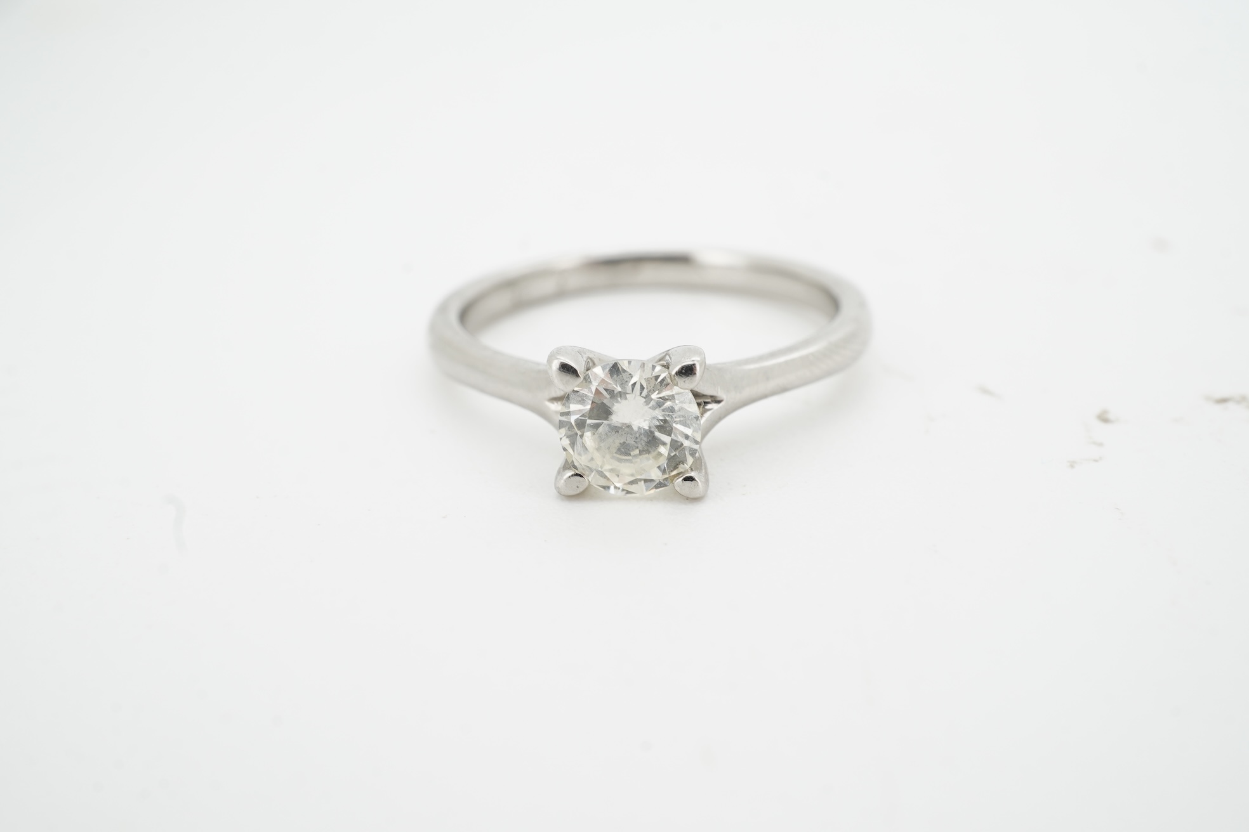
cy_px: 416
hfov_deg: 43.6
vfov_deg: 29.9
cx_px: 624
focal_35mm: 45
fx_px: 1561
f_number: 22
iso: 200
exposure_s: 1/100
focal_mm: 30
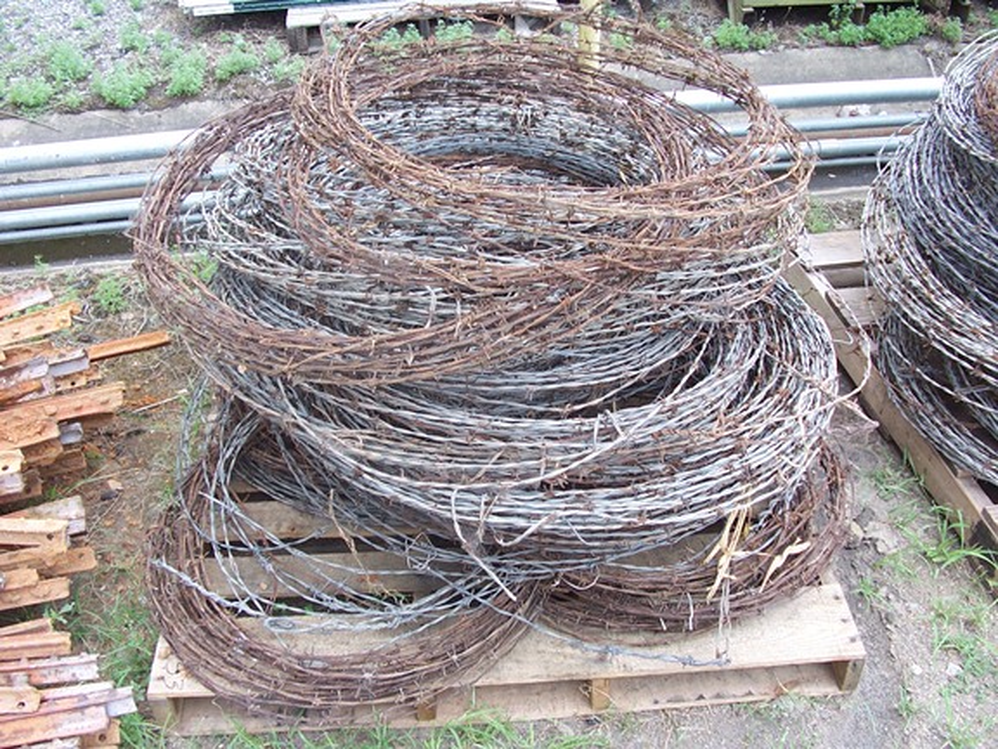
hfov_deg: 52.6
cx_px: 499
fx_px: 1009
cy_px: 374
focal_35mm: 35
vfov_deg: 40.7
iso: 80
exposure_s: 1/125
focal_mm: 6
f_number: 2.8
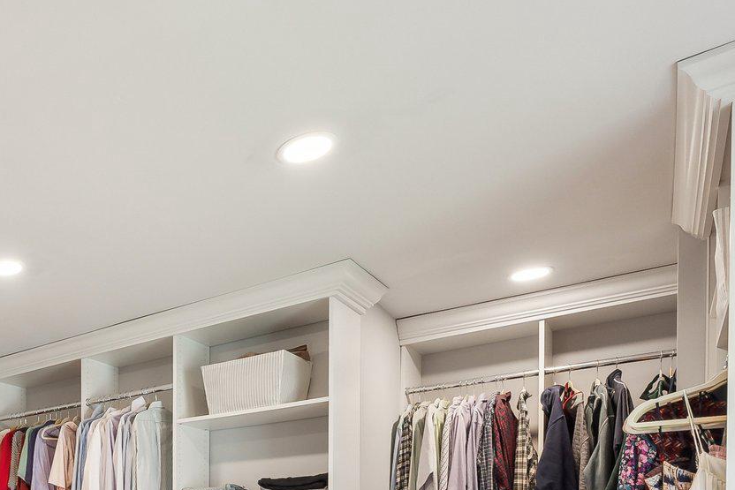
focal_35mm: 32
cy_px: 532
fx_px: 653
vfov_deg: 35.5
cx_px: 7
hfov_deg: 48.7
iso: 640
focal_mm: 13
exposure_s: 1/20
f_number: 7.1
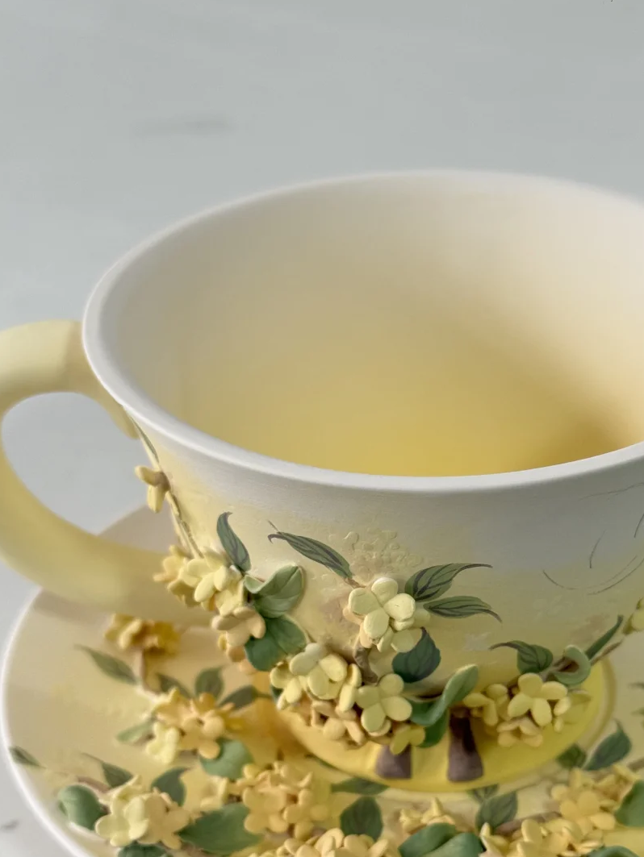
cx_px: 413
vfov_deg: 29.7
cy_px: 533
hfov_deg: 22.5
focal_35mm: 65
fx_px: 1611
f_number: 1.78
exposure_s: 1/60
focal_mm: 6.76
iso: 125
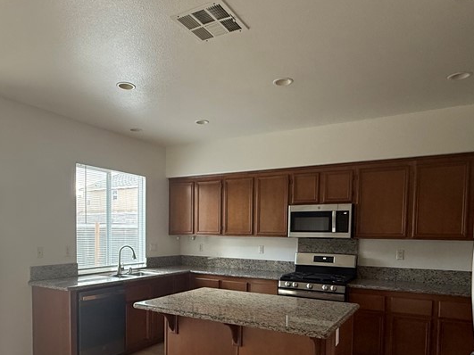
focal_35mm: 27
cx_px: 209
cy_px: 252
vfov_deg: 49.9
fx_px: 370
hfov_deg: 65.1
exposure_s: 1/120
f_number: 2.2
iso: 200
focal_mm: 2.22
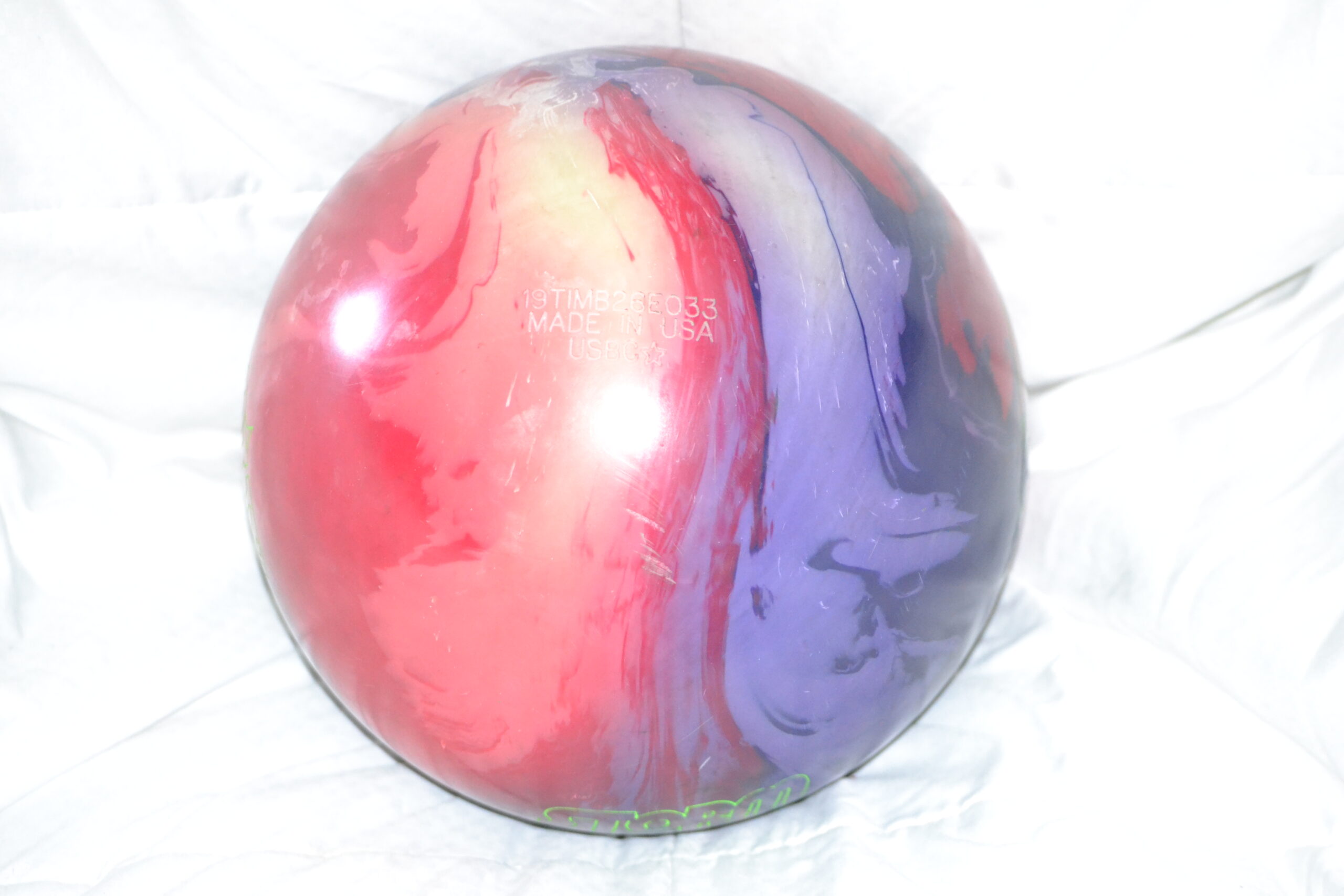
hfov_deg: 24.6
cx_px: 672
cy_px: 448
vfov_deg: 16.6
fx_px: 3080
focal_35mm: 82
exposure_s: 1/60
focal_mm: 55
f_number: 4
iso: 3200
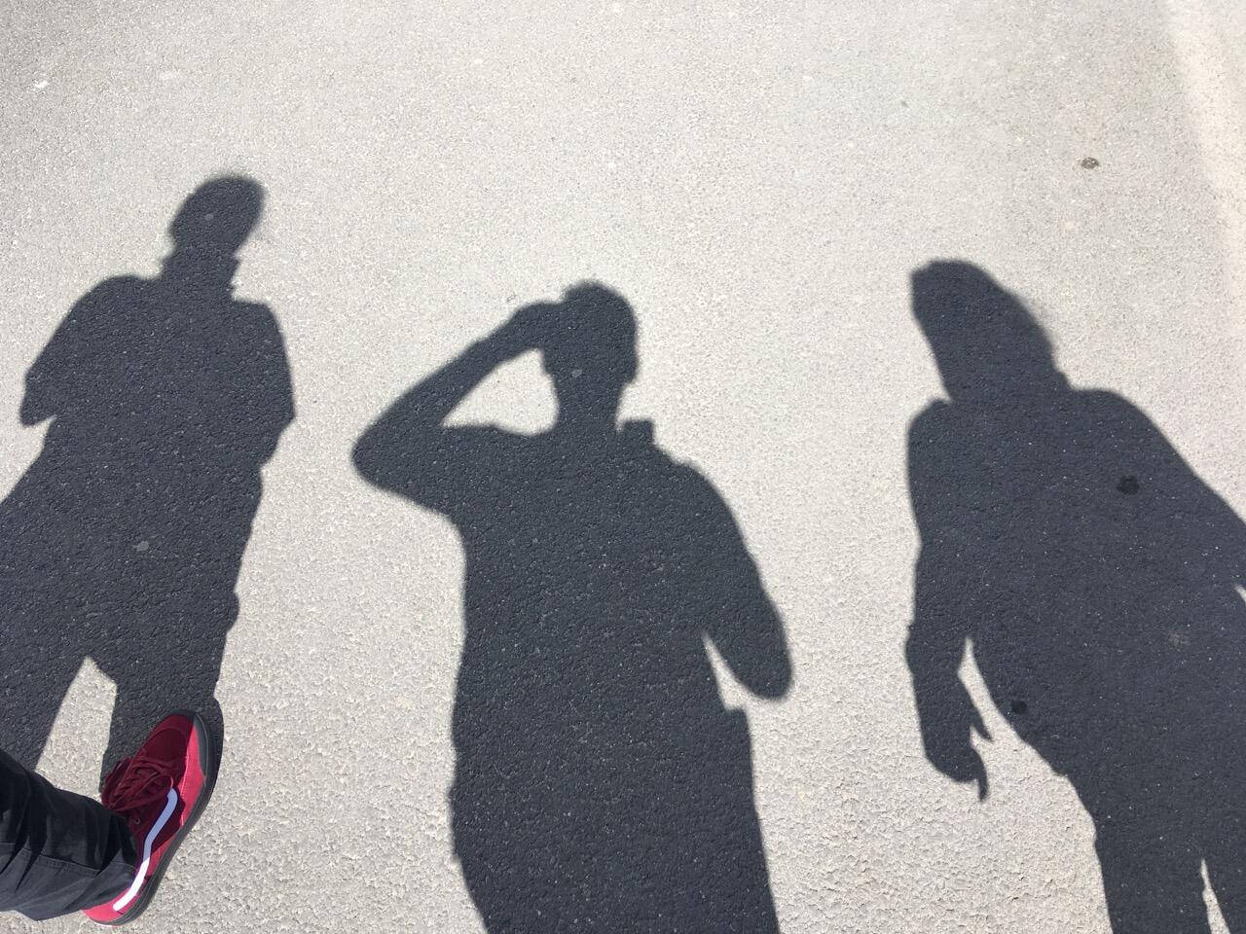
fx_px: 1044
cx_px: 623
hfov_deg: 61.7
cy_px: 467
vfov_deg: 48.2
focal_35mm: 29
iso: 25
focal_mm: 4.15
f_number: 2.2
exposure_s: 1/1131
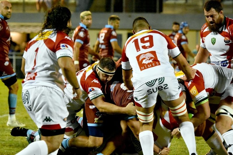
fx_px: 2037
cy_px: 78
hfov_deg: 6.5
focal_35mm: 315
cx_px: 116
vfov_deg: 4.4
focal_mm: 210
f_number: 5.3
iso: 6400
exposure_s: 1/500
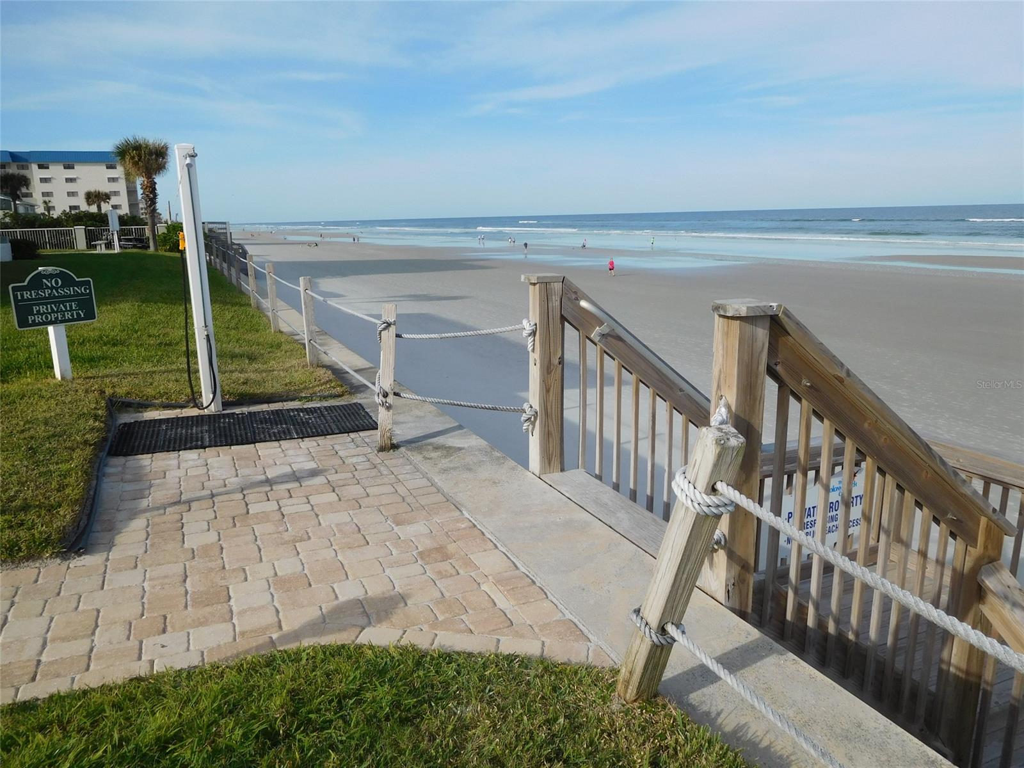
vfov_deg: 54.9
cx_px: 512
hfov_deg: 69.4
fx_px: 740
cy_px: 384
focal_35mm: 25
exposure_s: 1/500
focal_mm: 4.5
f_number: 6.8
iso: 125
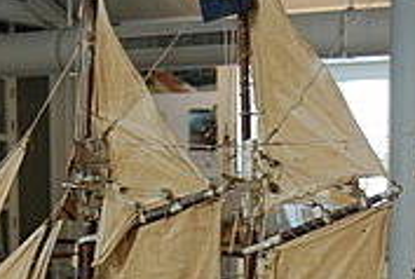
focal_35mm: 121
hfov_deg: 16.9
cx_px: 260
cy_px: 363
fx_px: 1398
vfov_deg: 11.1
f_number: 4
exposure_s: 1/30
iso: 800
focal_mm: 26
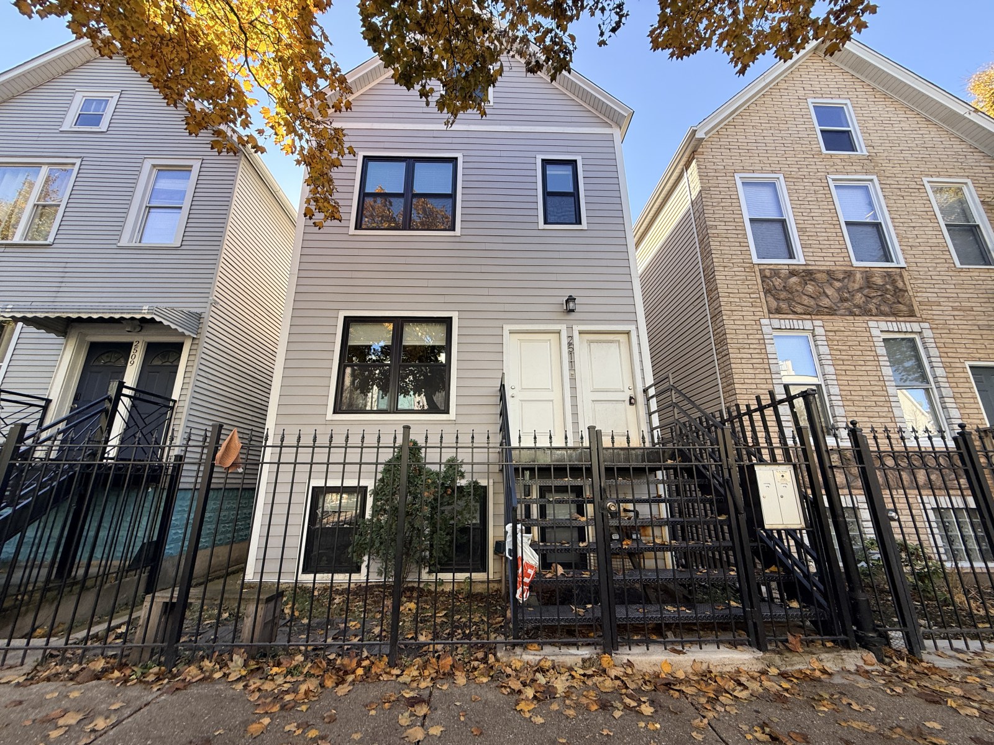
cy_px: 372
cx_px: 497
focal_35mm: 14
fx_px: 402
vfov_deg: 85.7
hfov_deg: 102.1
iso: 50
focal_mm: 2.22
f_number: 2.2
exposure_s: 1/243
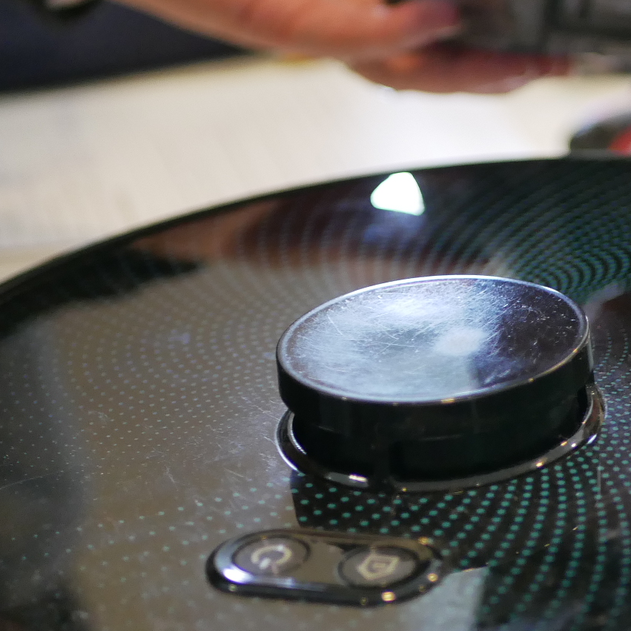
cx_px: 485
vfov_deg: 14.8
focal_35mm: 118
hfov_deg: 14.7
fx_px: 2434
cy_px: 280
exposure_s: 1/125
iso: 800
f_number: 1.7
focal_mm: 25
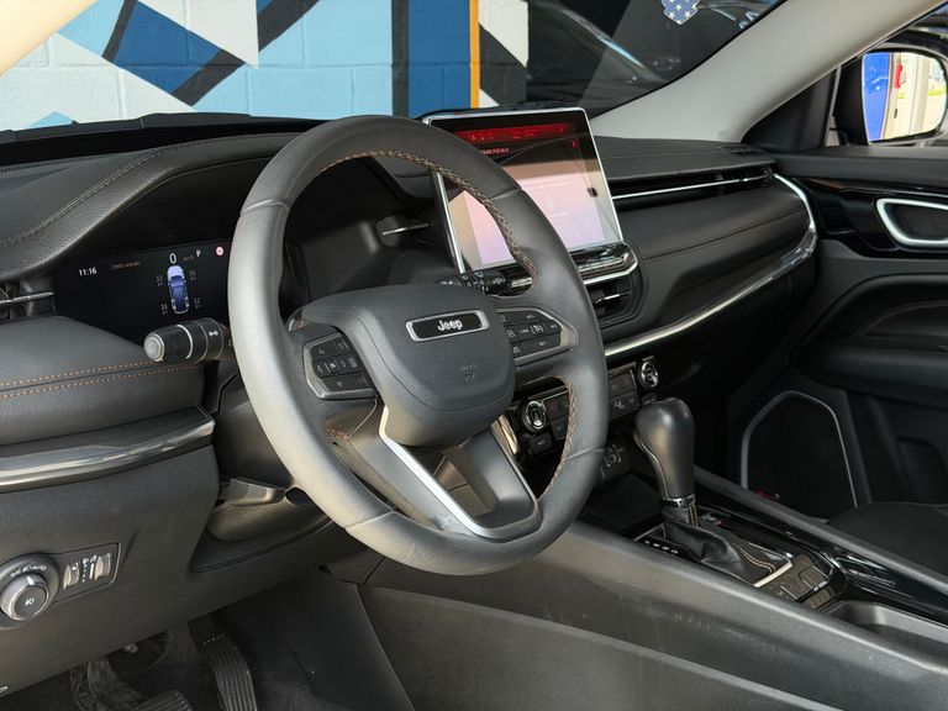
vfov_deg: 30.3
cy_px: 356
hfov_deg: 39.7
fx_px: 1315
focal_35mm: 48
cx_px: 474
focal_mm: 6.76
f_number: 1.78
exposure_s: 1/204
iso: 64
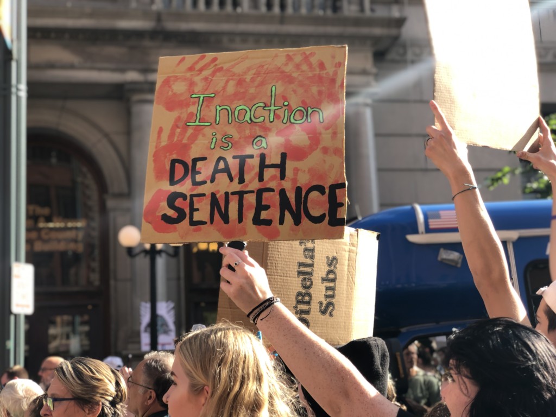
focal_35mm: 57
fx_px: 916
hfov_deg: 33.8
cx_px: 278
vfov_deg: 25.7
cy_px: 208
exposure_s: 1/147
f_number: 2.8
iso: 20
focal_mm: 6.6
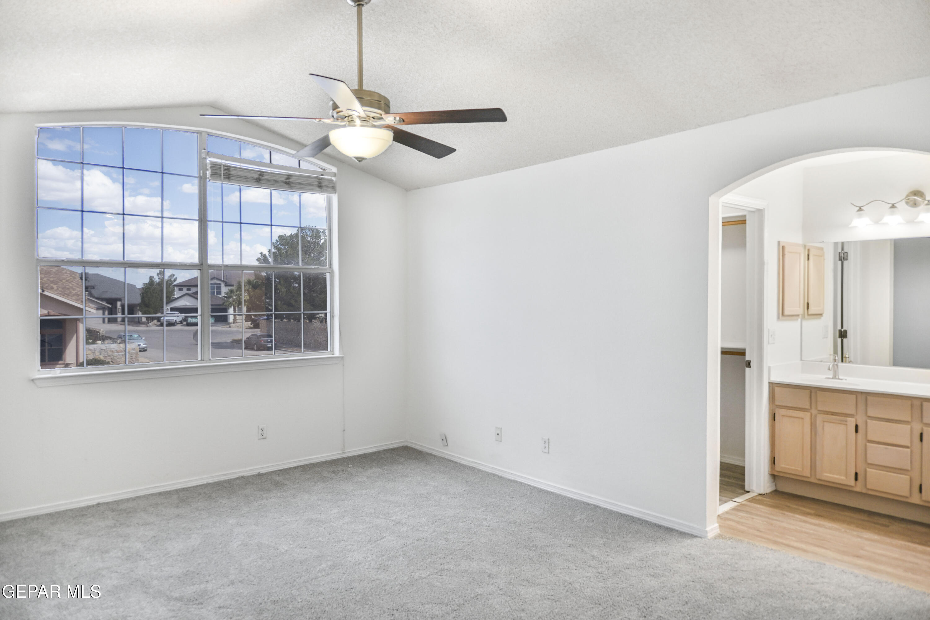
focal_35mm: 24
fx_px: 620
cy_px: 310
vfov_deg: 53.1
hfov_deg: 73.7
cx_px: 465
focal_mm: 16
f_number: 3.5
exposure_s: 1/50
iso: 250
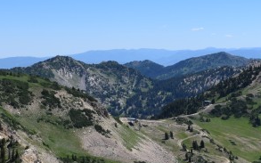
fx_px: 683
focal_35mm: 96
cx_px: 126
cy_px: 36
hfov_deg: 21.6
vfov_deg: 13.6
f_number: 10
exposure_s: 1/400
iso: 200
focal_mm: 18
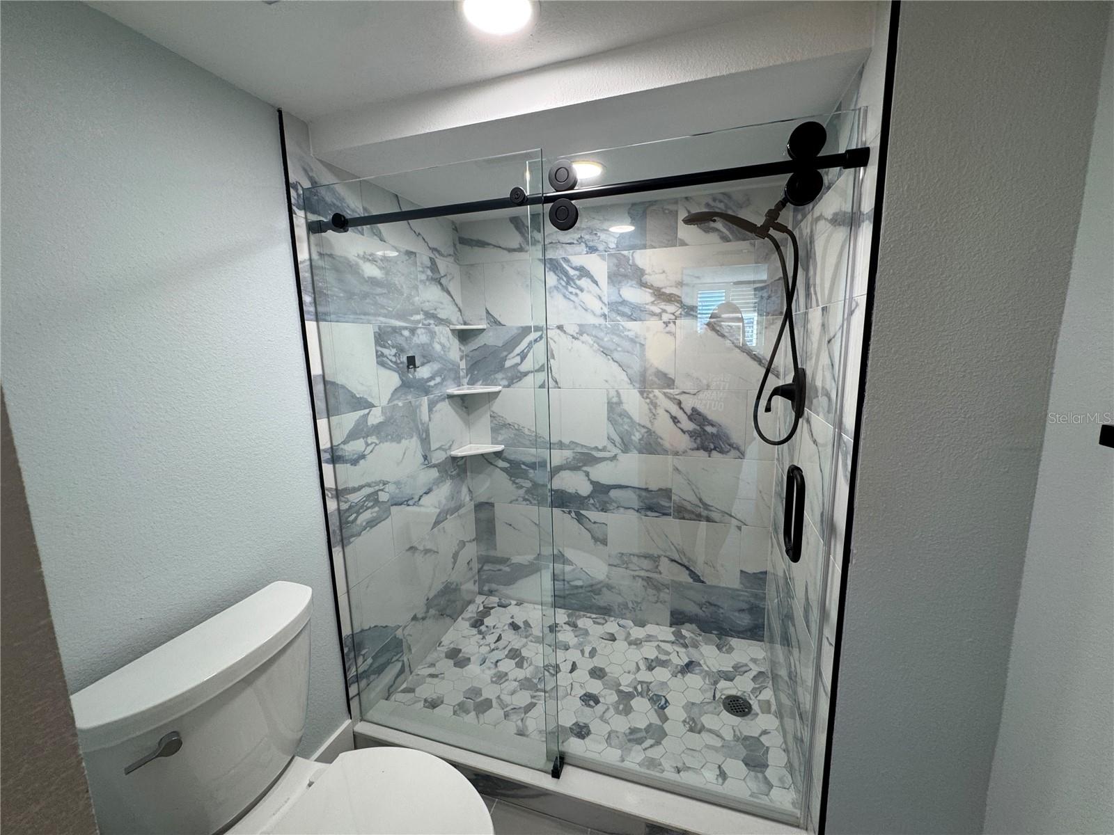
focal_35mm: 14
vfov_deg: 85.7
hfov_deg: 102.1
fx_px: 451
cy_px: 418
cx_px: 557
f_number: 2.2
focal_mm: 2.22
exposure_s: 1/120
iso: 160
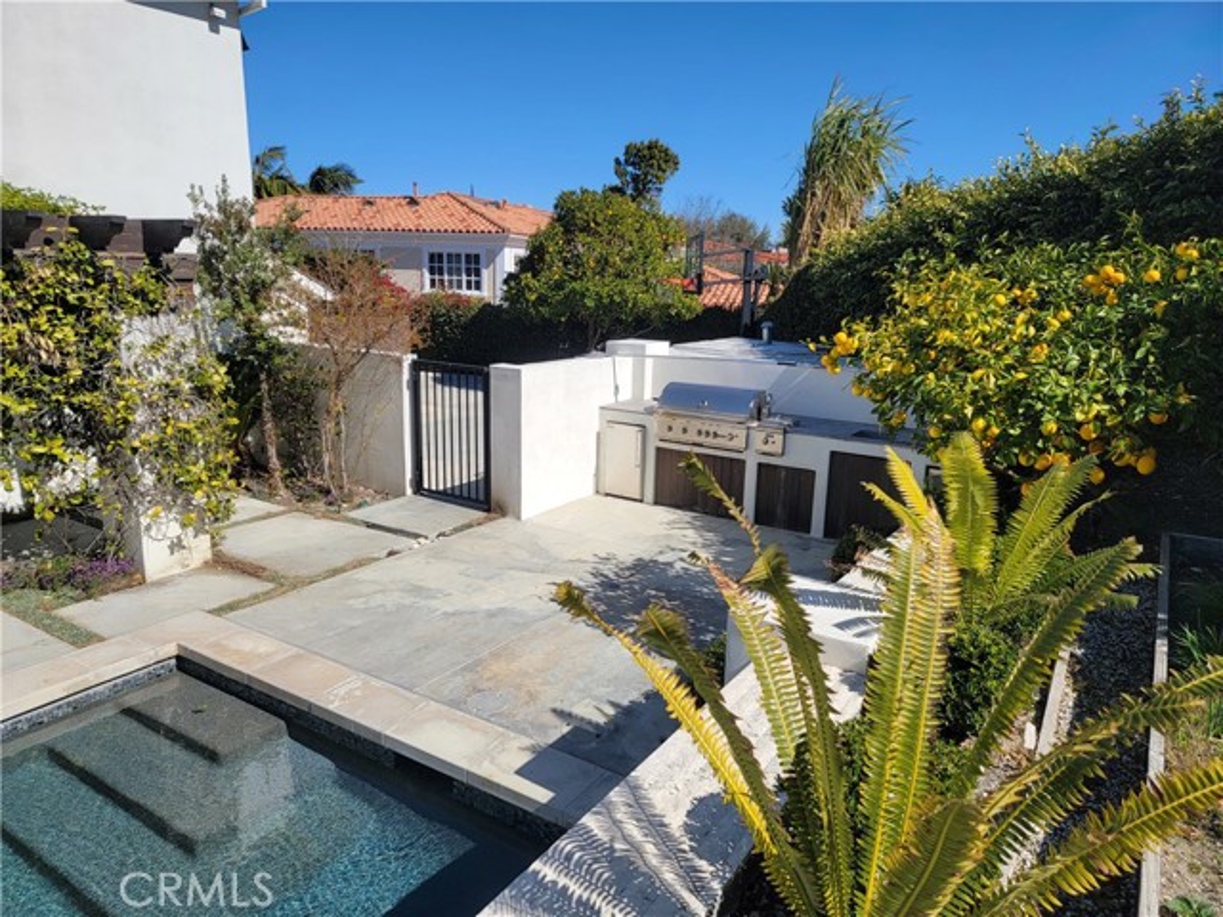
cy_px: 458
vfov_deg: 56.8
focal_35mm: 24
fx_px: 848
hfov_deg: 71.6
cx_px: 612
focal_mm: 6.7
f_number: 1.8
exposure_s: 1/1282
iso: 16
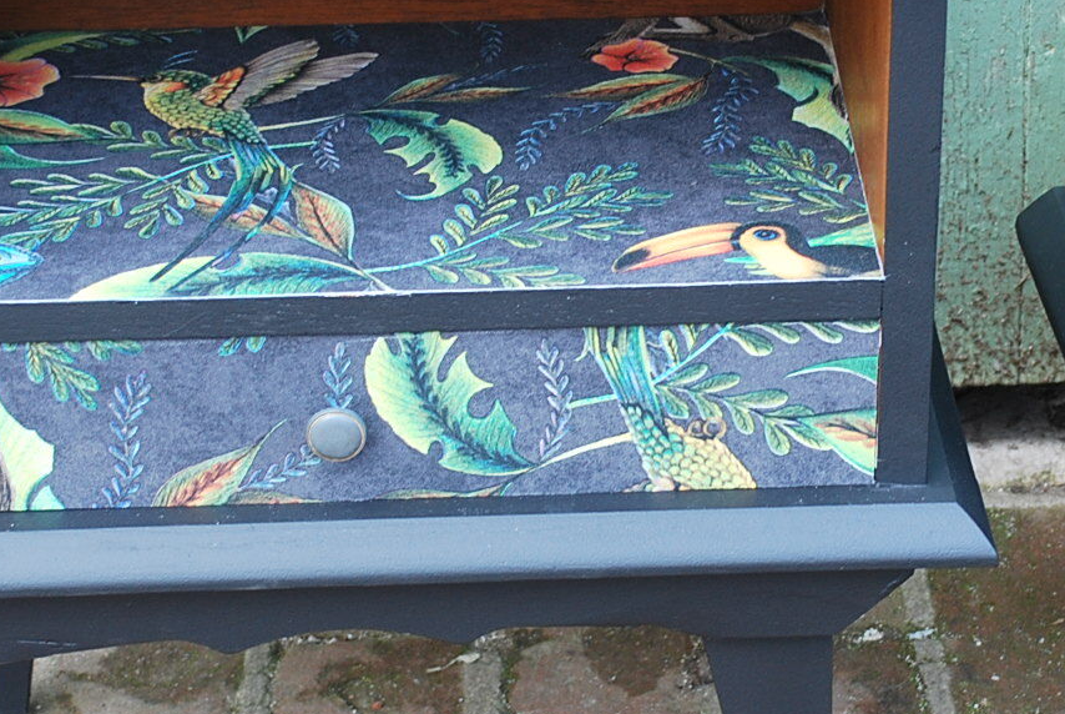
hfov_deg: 19.9
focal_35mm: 102
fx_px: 3022
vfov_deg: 13.5
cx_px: 757
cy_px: 402
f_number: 4.8
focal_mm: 30
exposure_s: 1/80
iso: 200
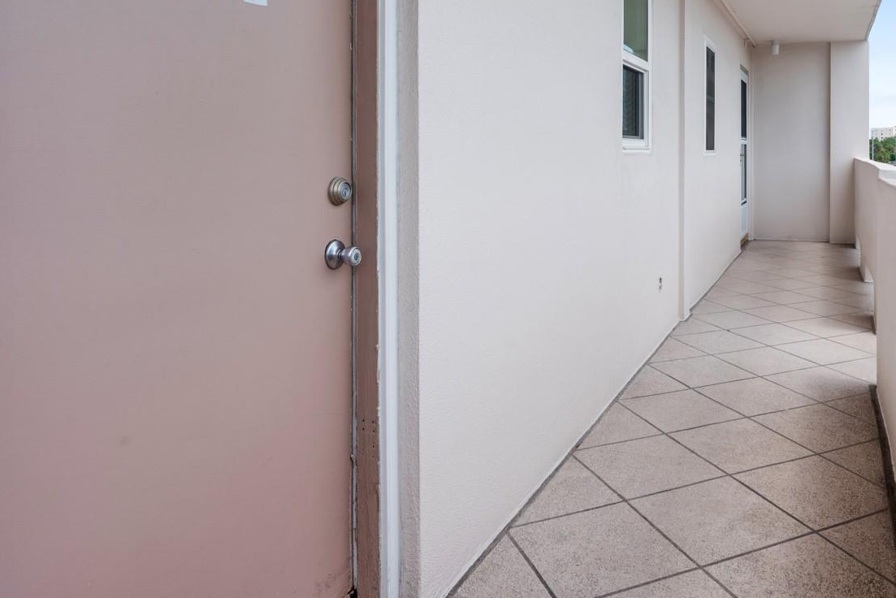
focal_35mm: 29
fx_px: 722
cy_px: 168
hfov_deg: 62.6
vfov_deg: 43.9
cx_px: 570
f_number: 9
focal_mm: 20
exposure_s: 1/250
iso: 200
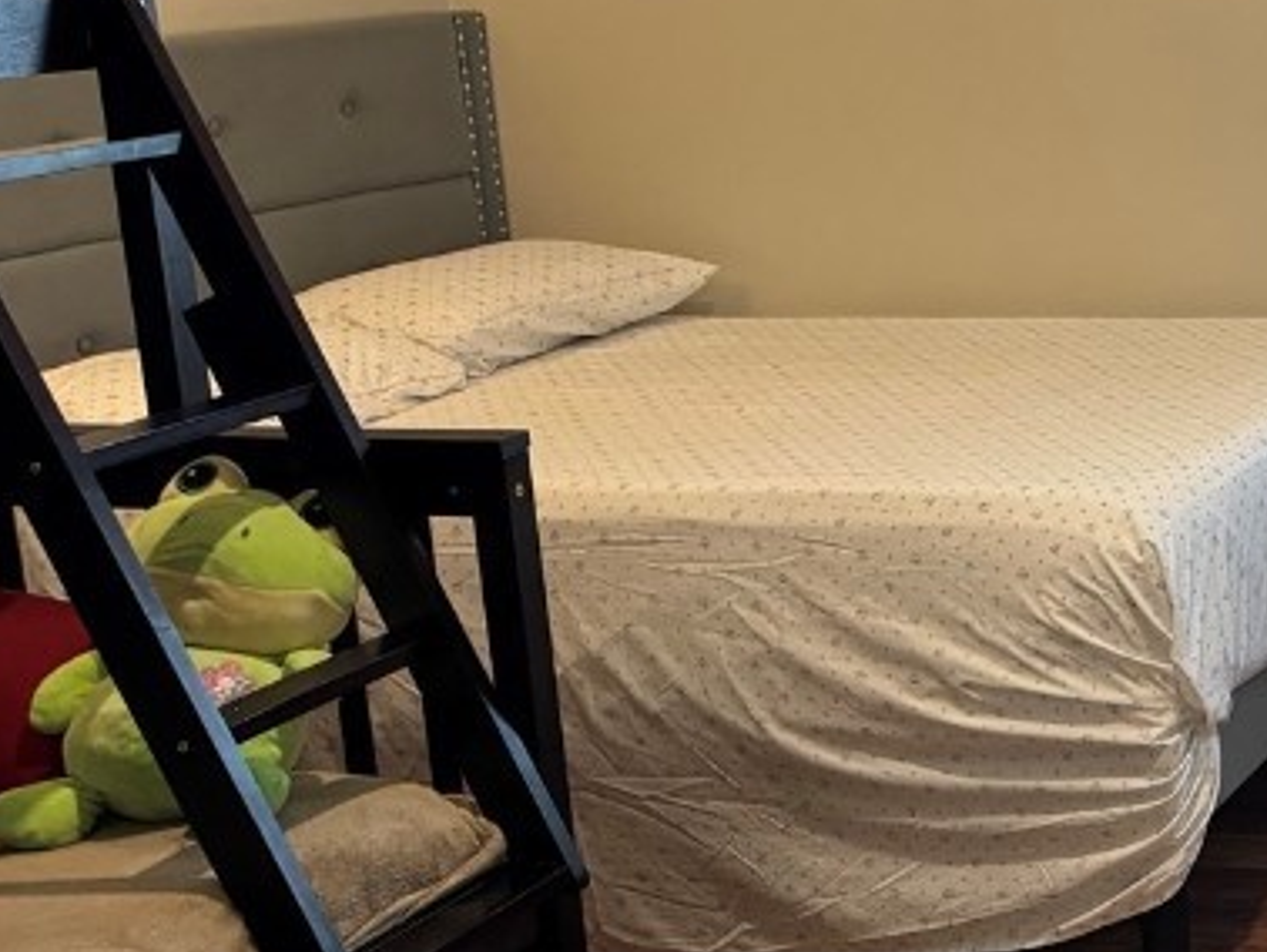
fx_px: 2381
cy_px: 325
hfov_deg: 25.6
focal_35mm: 65
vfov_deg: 22.5
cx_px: 1652
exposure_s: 1/60
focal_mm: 6.76
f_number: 1.78
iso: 400
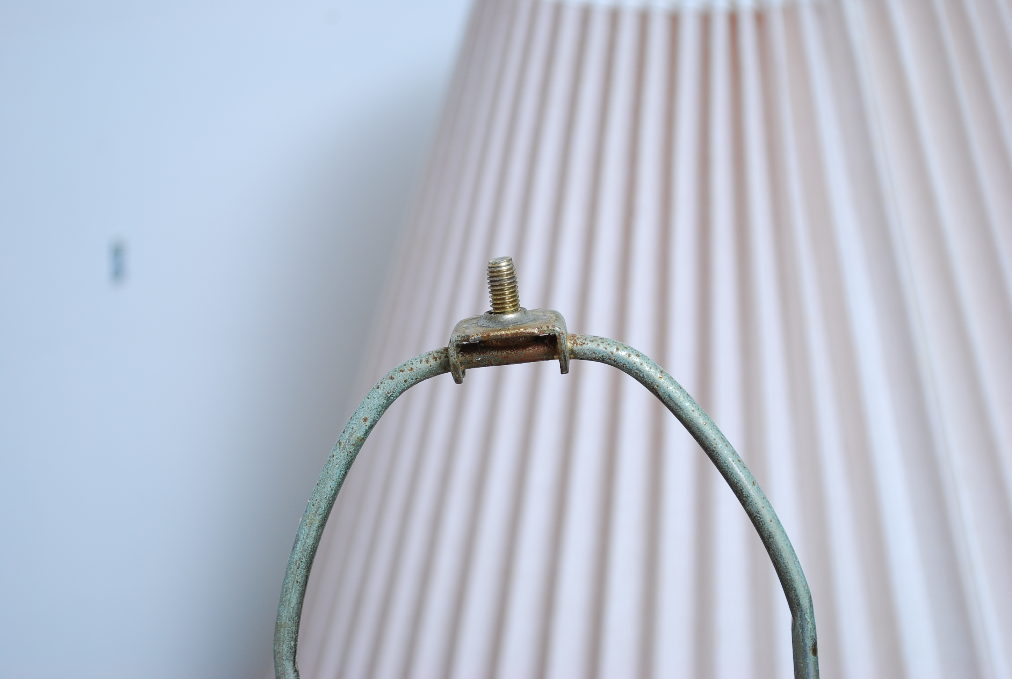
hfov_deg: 25.9
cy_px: 340
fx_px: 2197
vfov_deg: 17.6
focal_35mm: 78
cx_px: 506
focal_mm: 52
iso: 160
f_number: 5.6
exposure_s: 1/160
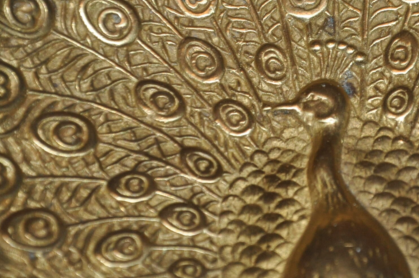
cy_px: 49
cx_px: 328
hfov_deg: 6.0
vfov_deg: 4.0
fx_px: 3976
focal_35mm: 342
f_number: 5.6
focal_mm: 105
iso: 800
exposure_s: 1/60
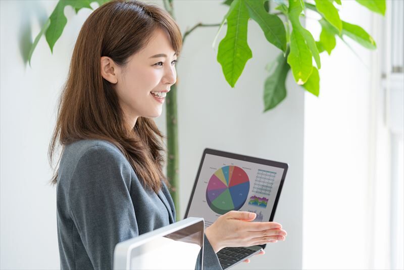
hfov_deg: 14.6
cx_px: 202
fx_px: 1572
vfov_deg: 9.8
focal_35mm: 140
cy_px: 135
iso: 400
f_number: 4
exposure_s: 1/160
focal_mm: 140
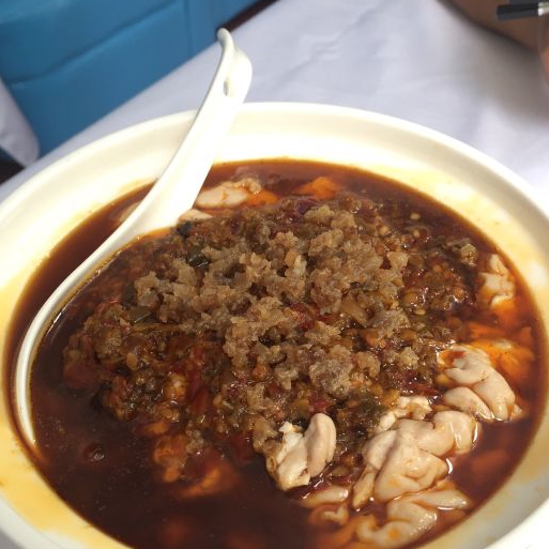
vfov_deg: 47.2
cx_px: 271
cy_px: 301
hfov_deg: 47.2
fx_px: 628
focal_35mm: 35
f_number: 2.2
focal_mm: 4.15
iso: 50
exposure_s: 1/100
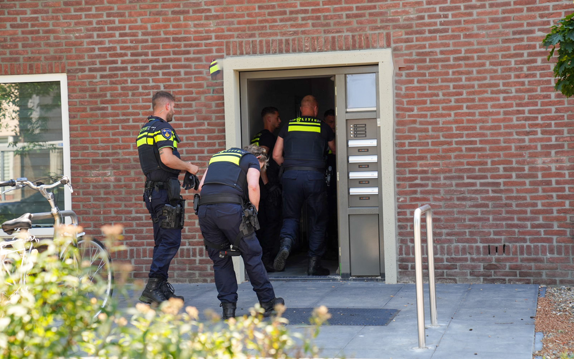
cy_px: 183
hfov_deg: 28.6
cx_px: 289
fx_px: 1126
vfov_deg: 18.1
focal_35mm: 72
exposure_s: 1/640
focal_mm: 70
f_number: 4
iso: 500
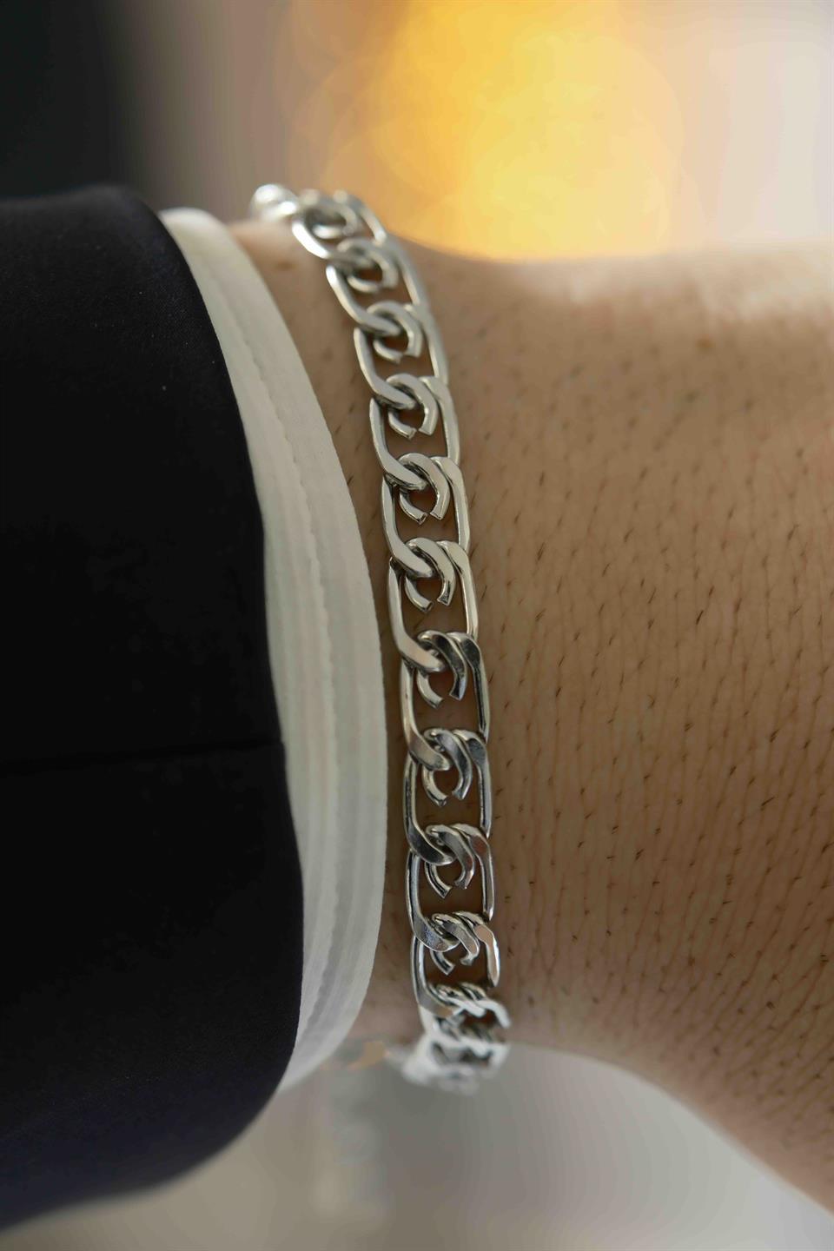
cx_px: 417
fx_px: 4170
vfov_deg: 17.1
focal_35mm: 120
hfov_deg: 11.4
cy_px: 626
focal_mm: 80
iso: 400
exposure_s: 1/30
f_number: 4
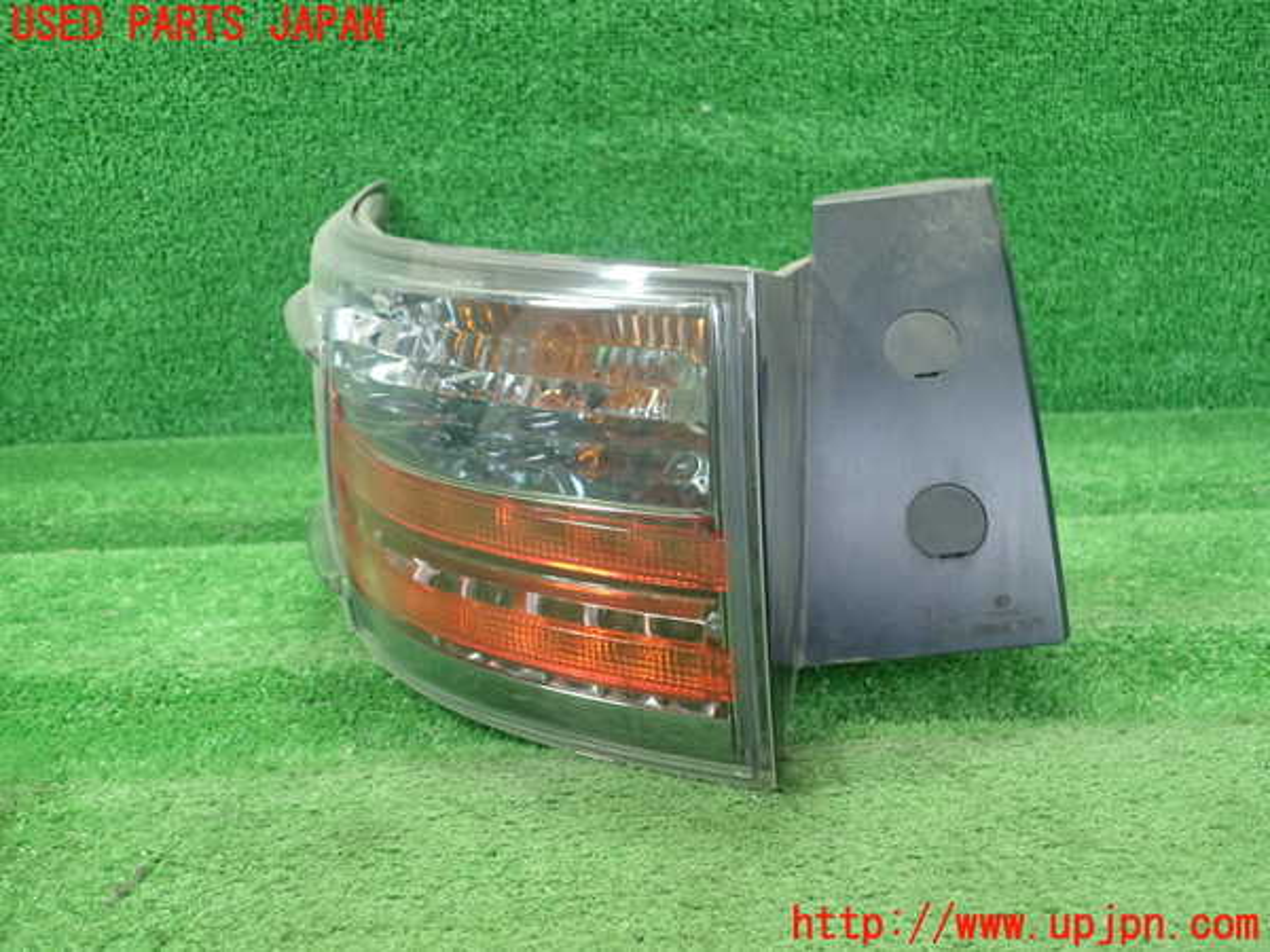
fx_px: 1101
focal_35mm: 30
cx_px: 635
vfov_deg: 46.8
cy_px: 476
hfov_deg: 60.0
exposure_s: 1/125
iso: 500
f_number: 2.3
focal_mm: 5.5
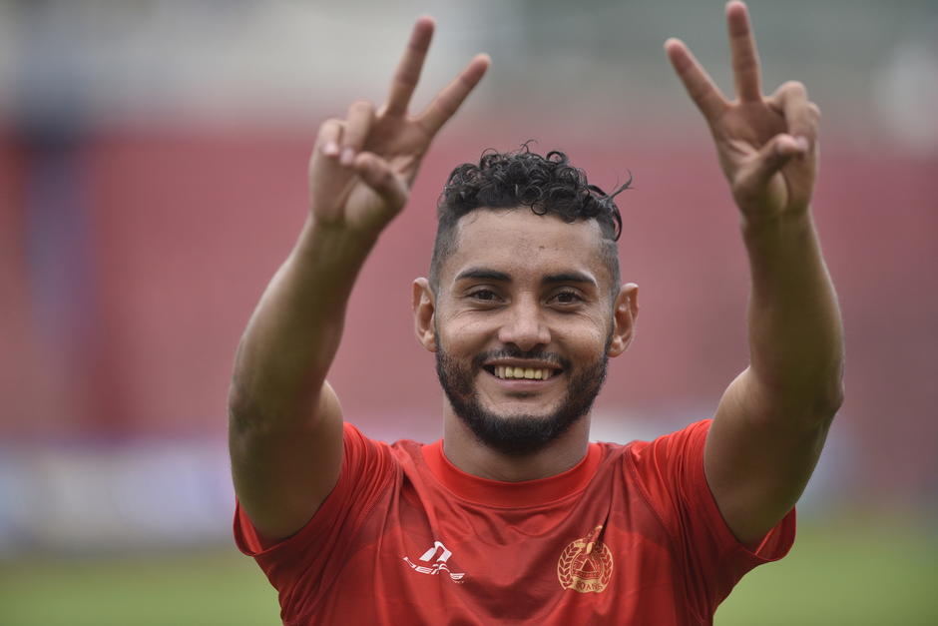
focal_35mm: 300
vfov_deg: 4.6
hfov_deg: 6.9
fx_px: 7817
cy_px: 313
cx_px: 469
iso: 200
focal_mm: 300
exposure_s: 1/1600
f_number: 5
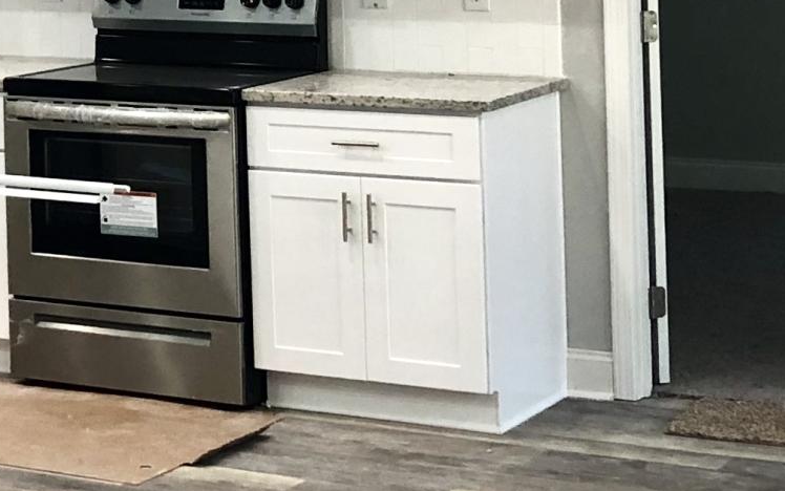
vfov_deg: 10.7
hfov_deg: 16.7
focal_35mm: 119
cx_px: -171
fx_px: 2547
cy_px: -188
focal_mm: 3.99
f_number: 1.8
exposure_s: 1/30
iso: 25
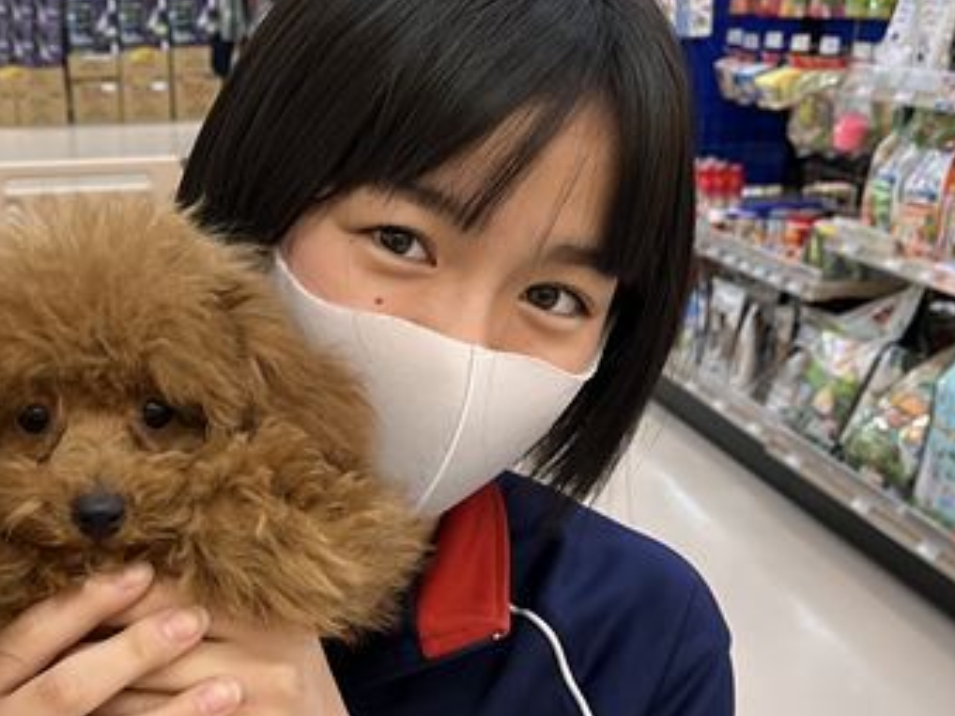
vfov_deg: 31.3
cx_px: 248
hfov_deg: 40.2
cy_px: 454
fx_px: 1269
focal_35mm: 46
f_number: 1.6
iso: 80
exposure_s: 1/60
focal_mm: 5.1
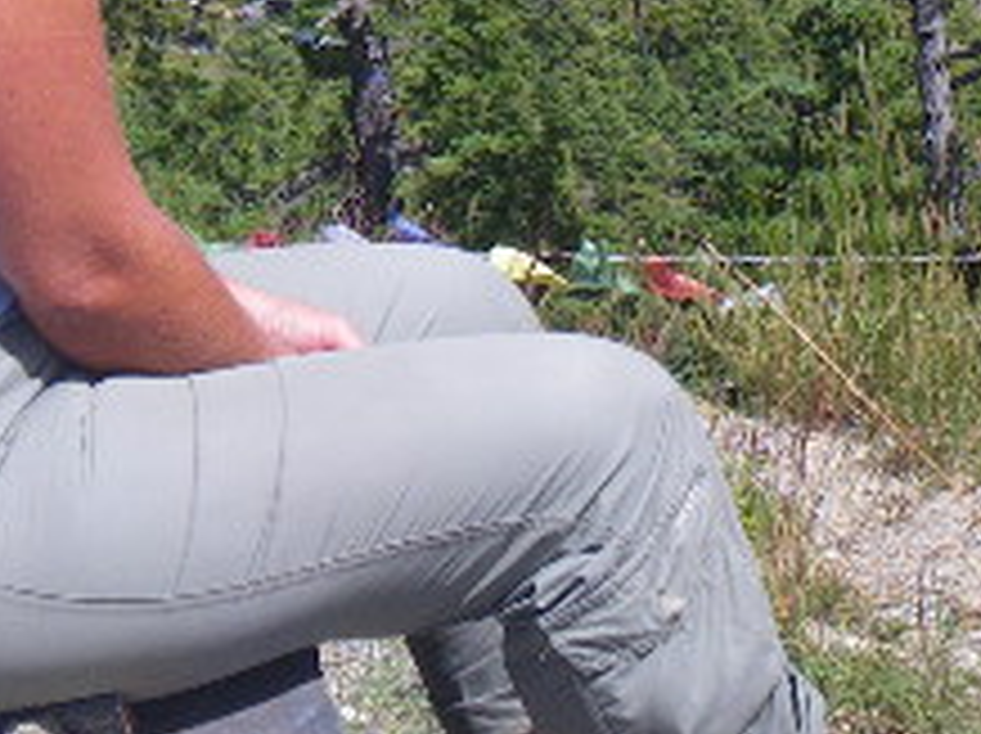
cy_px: -180
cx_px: 698
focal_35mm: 125
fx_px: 3539
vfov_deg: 11.6
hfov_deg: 15.7
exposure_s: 1/320
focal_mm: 6.1
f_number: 4.6
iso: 50
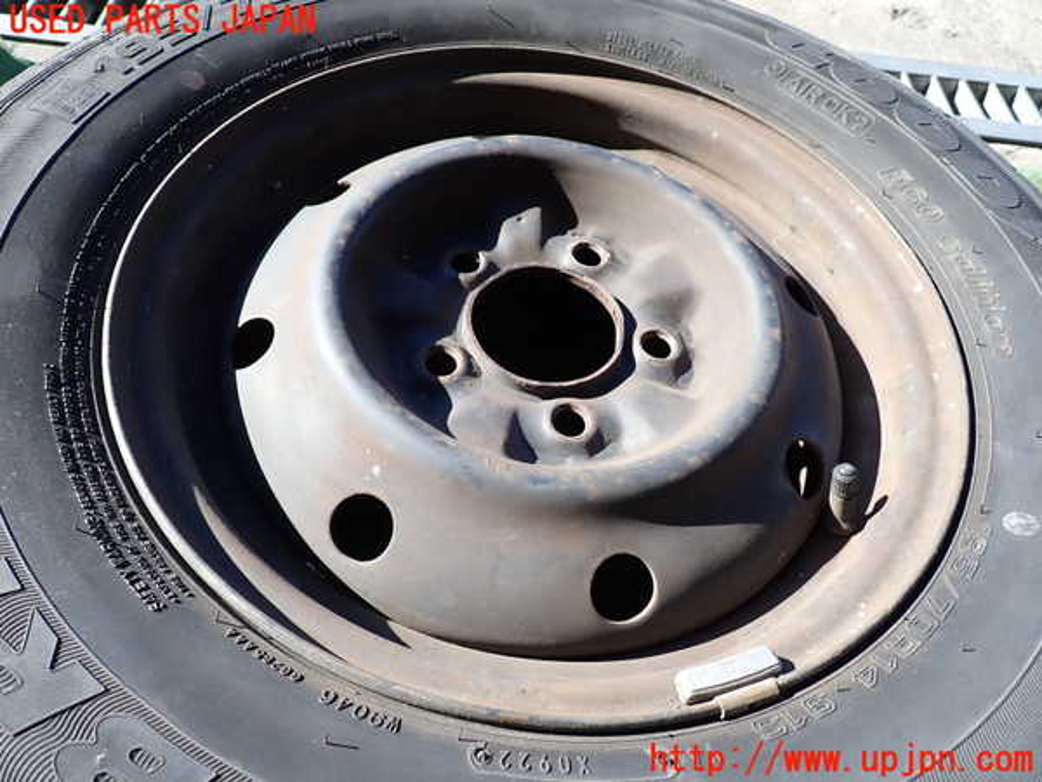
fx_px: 753
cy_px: 391
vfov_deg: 54.9
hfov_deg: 69.4
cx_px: 521
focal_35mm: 25
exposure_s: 1/320
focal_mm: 4.5
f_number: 2.8
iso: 100
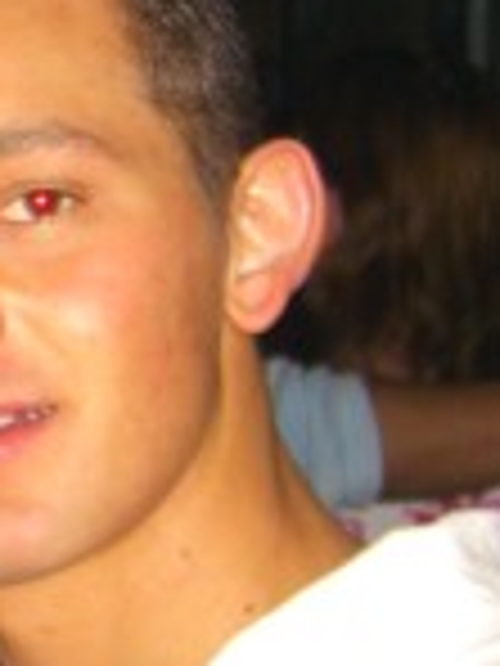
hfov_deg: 8.8
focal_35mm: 154
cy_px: 500
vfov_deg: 12.8
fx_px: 2966
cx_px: -644
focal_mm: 7.9
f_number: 2.8
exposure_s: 1/60
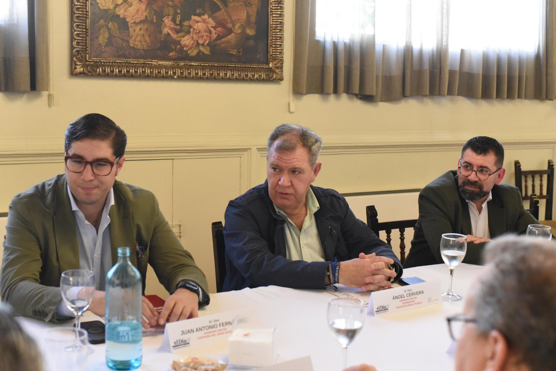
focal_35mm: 50
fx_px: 772
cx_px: 278
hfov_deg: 39.6
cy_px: 186
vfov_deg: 27.0
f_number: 4.5
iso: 7200
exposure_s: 1/125
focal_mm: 50
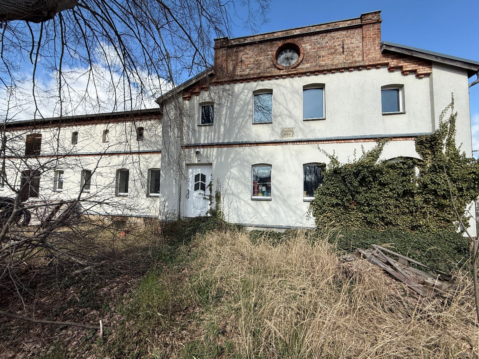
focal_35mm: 14
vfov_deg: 85.7
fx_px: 194
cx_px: 240
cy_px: 180
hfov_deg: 102.1
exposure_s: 1/1698
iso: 50
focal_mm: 2.22
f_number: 2.2
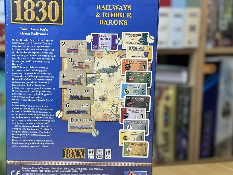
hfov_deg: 28.0
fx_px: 465
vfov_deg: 21.3
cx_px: 85
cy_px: 105
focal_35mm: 69
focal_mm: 6.86
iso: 160
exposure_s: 1/50
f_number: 1.78
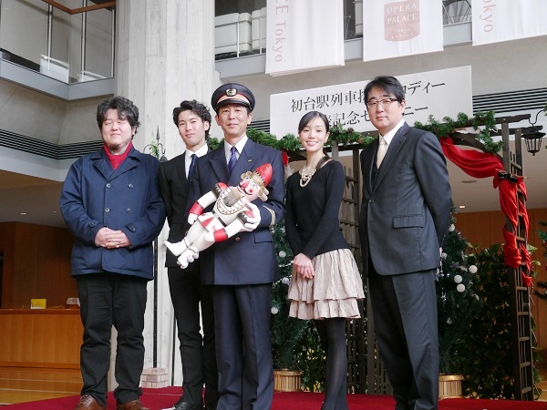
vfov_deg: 29.1
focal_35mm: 50
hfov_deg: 38.2
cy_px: 205
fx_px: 790
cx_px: 274
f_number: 4.7
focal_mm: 25
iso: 125
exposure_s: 1/30
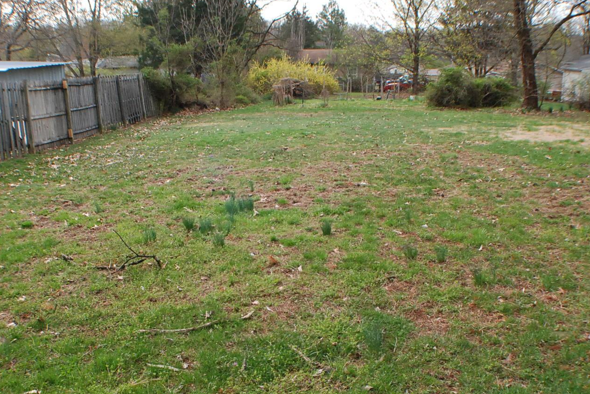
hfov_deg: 42.7
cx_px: 291
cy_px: 275
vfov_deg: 29.0
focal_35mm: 46
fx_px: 754
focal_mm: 20
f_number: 10
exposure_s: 1/400
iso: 1000
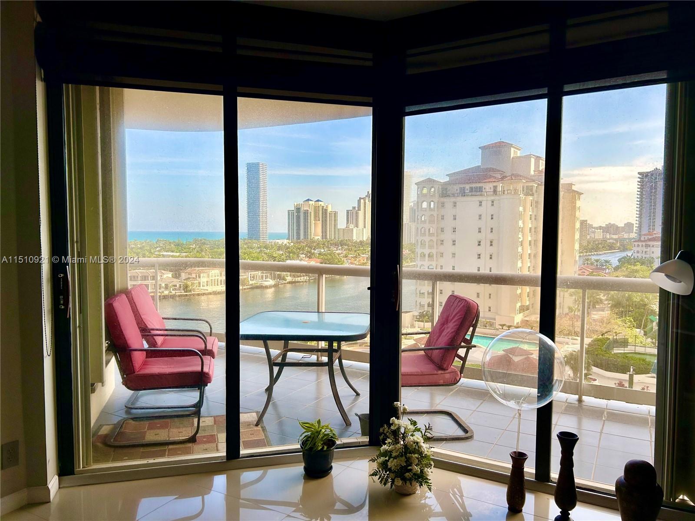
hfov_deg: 67.3
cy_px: 260
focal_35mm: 26
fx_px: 522
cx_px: 348
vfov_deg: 53.1
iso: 50
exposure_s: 1/1135
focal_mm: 5.7
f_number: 1.5
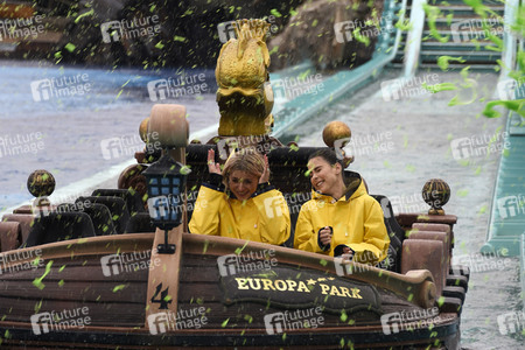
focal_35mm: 190
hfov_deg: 10.8
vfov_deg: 7.2
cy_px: 175
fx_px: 2771
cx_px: 262
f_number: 5.6
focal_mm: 190
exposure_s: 1/250
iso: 250
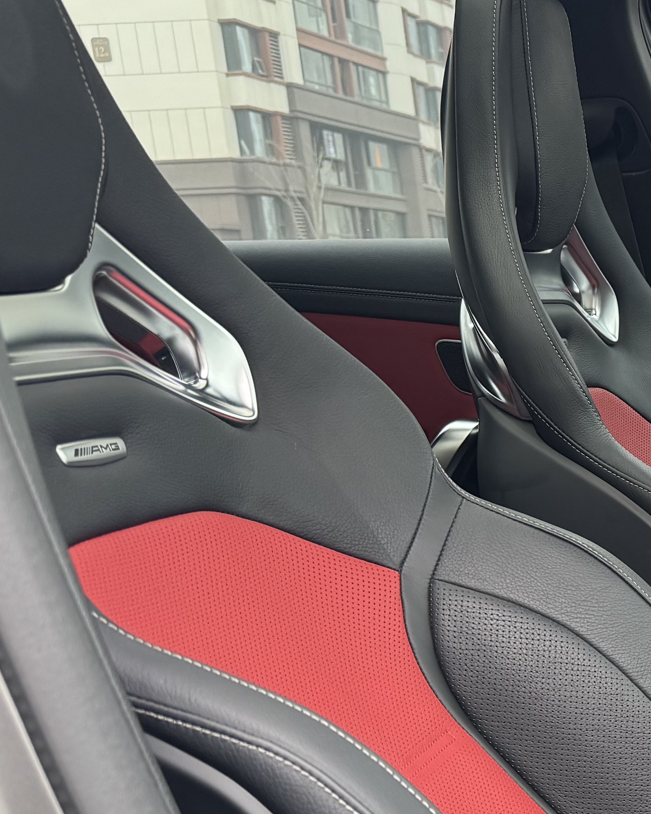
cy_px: 640
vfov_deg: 28.2
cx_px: 1139
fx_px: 1589
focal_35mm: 66
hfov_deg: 18.6
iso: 64
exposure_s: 1/121
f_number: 1.78
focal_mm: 6.76
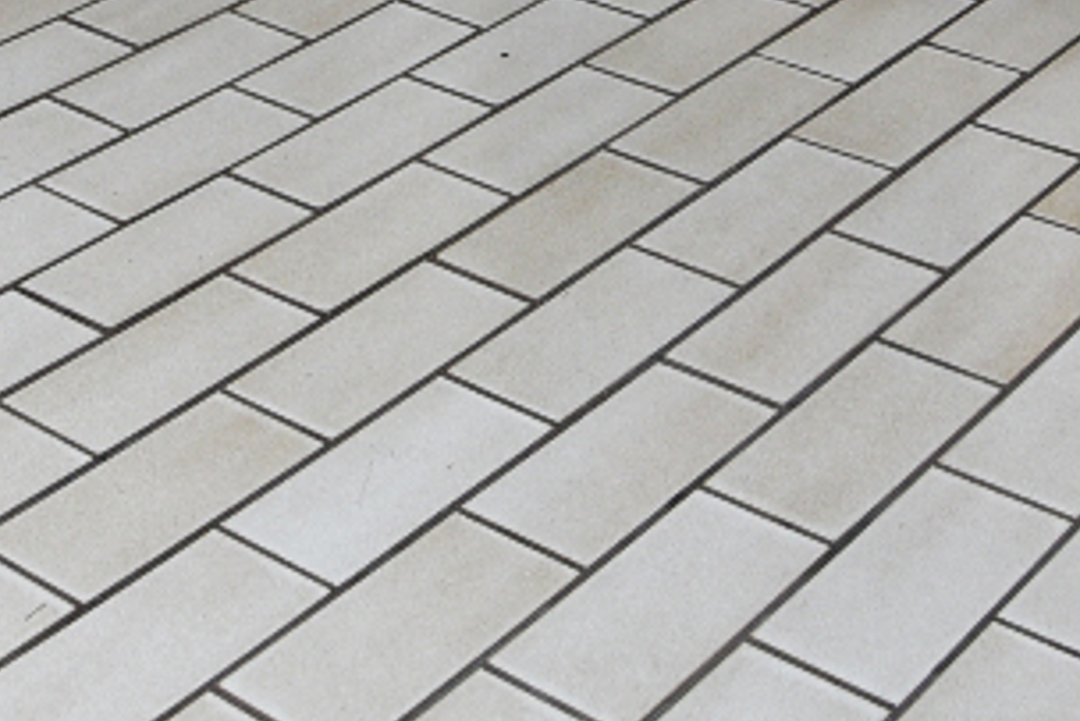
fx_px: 2551
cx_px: 592
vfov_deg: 12.1
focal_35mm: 85
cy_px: -1115
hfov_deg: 23.9
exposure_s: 1/100
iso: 400
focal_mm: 16
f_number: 5
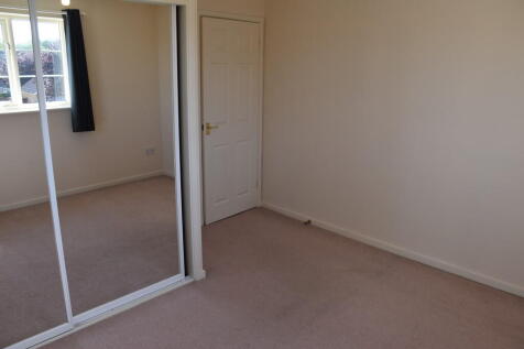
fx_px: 393
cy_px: 174
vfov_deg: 47.9
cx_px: 262
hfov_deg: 67.4
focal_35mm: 27
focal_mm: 18
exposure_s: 1/160
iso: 400
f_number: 6.3
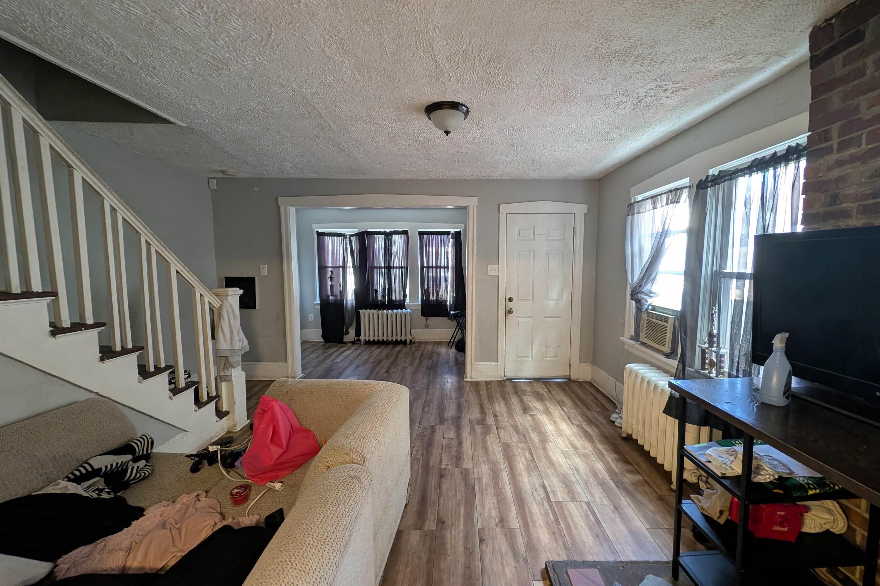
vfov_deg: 85.4
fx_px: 318
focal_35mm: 13
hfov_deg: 108.3
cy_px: 296
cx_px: 452
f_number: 1.95
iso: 156
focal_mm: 2.23
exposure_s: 1/24
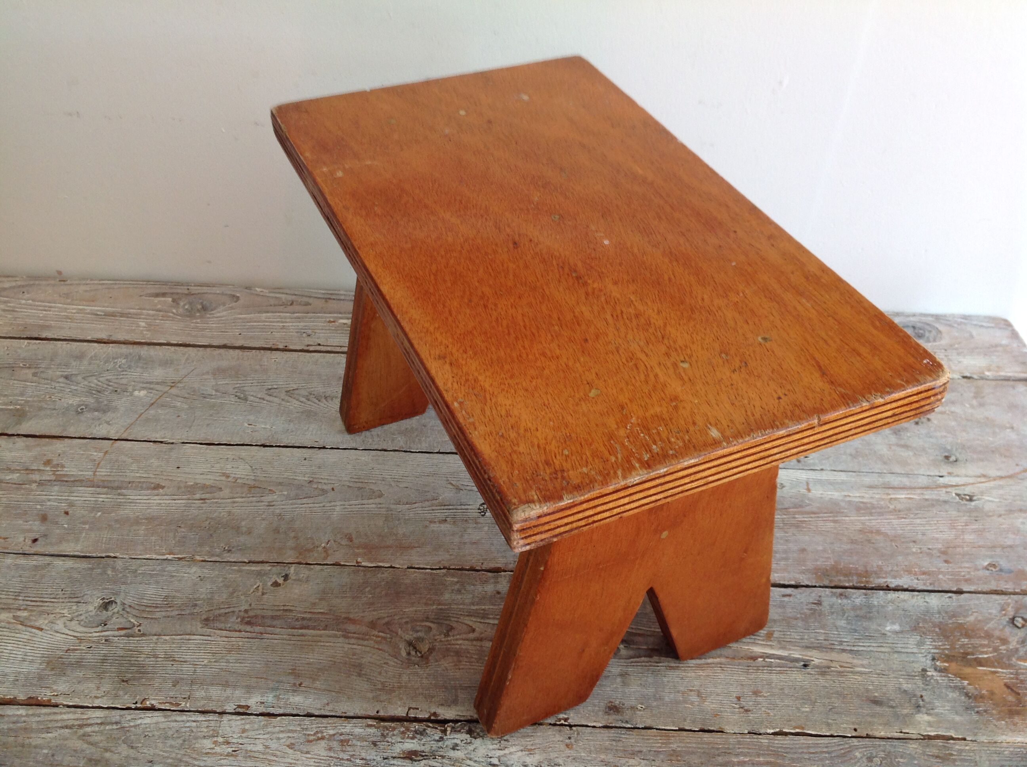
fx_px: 1037
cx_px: 514
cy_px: 384
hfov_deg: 52.7
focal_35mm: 35
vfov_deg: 40.6
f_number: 2.4
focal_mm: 4.28
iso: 50
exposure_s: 1/20
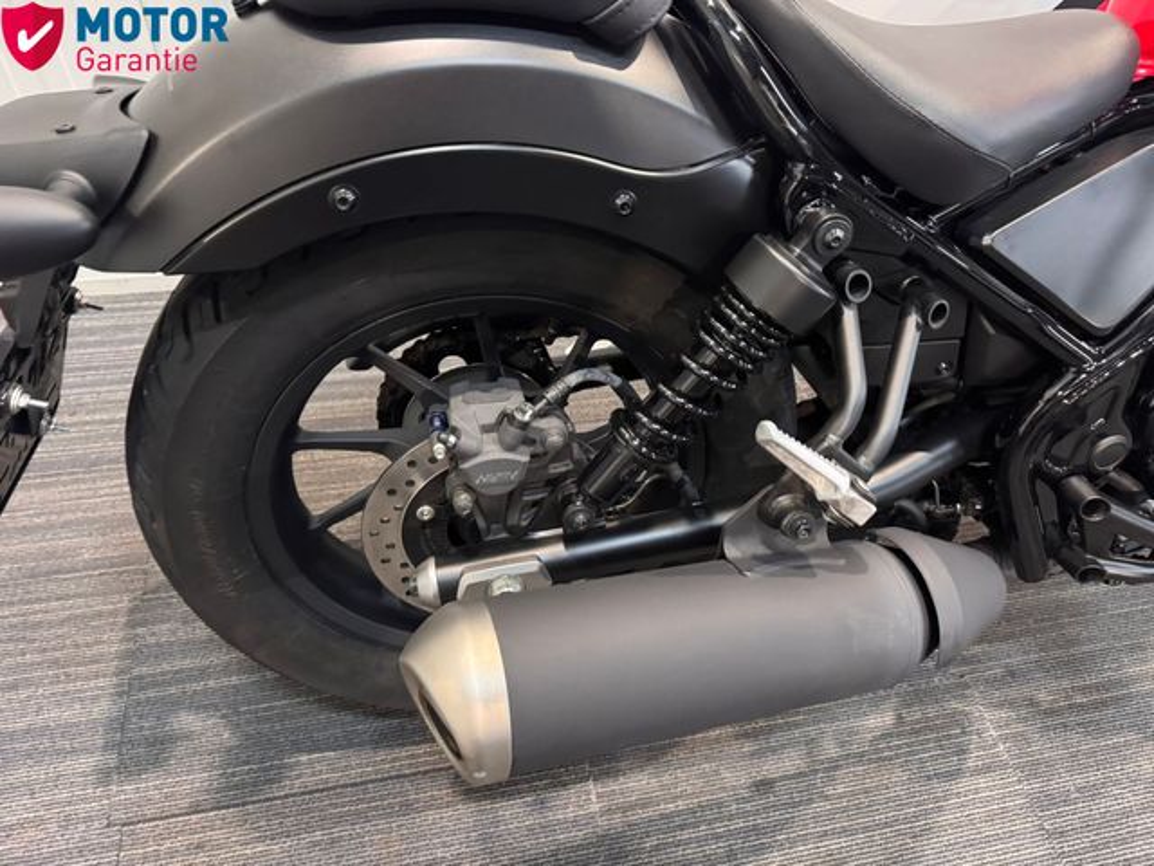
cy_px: 433
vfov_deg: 56.8
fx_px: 800
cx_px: 577
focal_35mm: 24
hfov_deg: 71.6
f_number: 1.78
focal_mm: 6.76
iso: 1000
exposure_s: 1/33
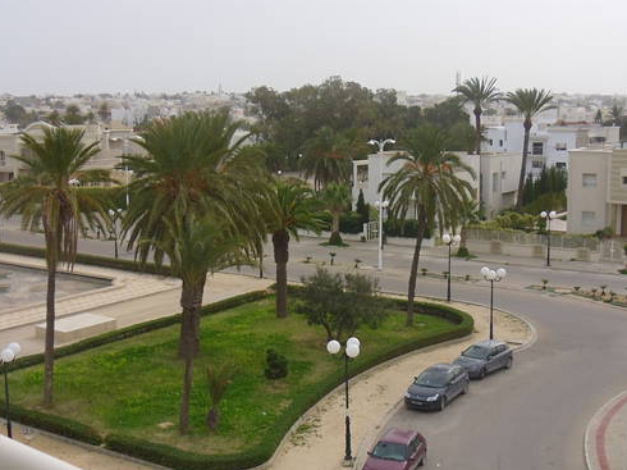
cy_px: 220
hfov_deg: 38.2
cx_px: 289
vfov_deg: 29.1
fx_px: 905
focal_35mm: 50
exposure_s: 1/861
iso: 80
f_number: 3.3
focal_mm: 5.6
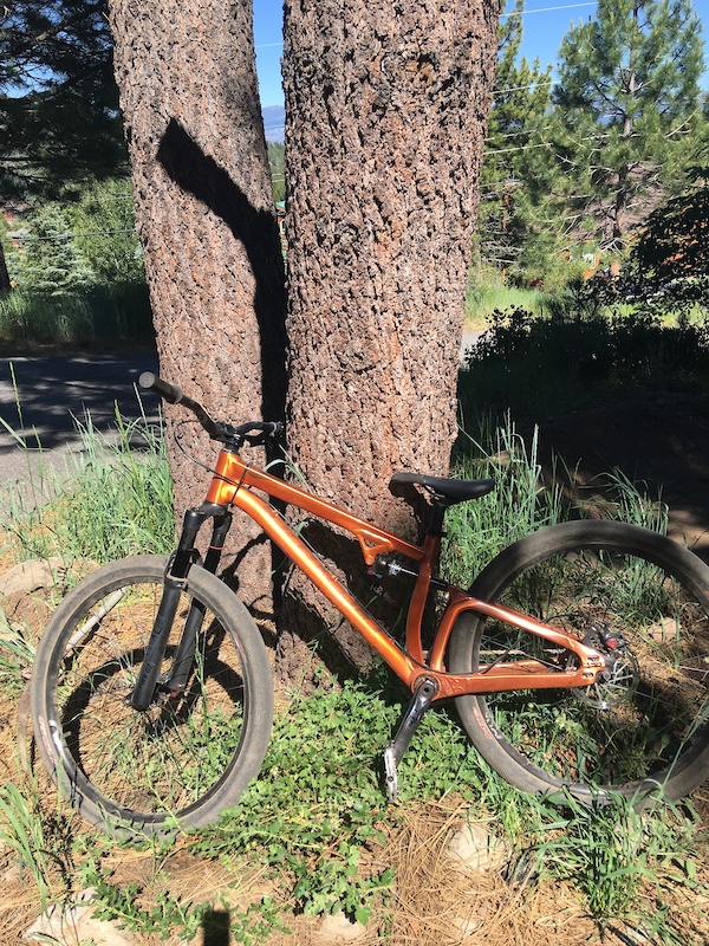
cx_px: 354
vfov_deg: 61.7
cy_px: 473
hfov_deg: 48.2
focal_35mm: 29
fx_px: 792
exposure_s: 1/793
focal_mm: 4.15
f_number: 2.2
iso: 25
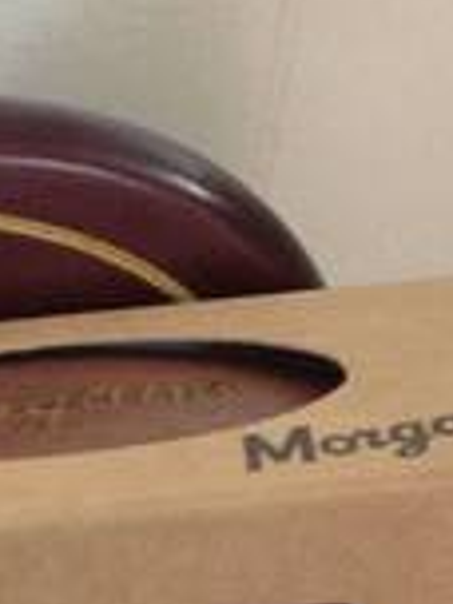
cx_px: 20
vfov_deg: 15.1
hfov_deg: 11.3
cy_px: 461
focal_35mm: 130
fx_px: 2268
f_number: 2.4
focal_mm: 3.3
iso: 80
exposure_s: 1/24
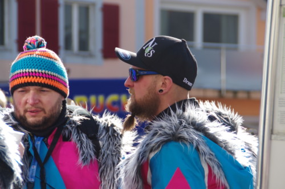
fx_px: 1303
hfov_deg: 12.5
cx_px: 142
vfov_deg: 8.3
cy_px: 94
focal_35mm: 165
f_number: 5.6
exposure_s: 1/200
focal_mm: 110
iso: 100
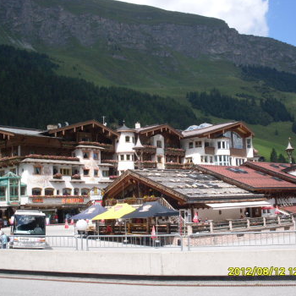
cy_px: 149
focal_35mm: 46
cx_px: 140
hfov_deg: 36.8
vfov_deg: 36.8
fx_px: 445
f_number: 8.4
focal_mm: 6.3
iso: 80
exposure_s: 1/125
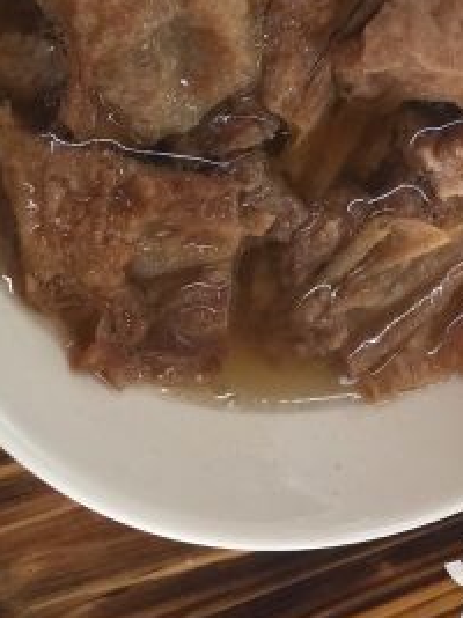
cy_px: -102
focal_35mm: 76
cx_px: 418
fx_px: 1356
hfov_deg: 19.0
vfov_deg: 23.7
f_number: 2.2
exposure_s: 1/33
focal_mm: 4.15
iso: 80
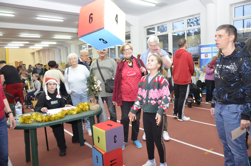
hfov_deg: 67.5
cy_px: 83
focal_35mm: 27
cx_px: 126
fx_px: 188
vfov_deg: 47.7
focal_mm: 18
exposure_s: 1/60
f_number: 4
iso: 1100
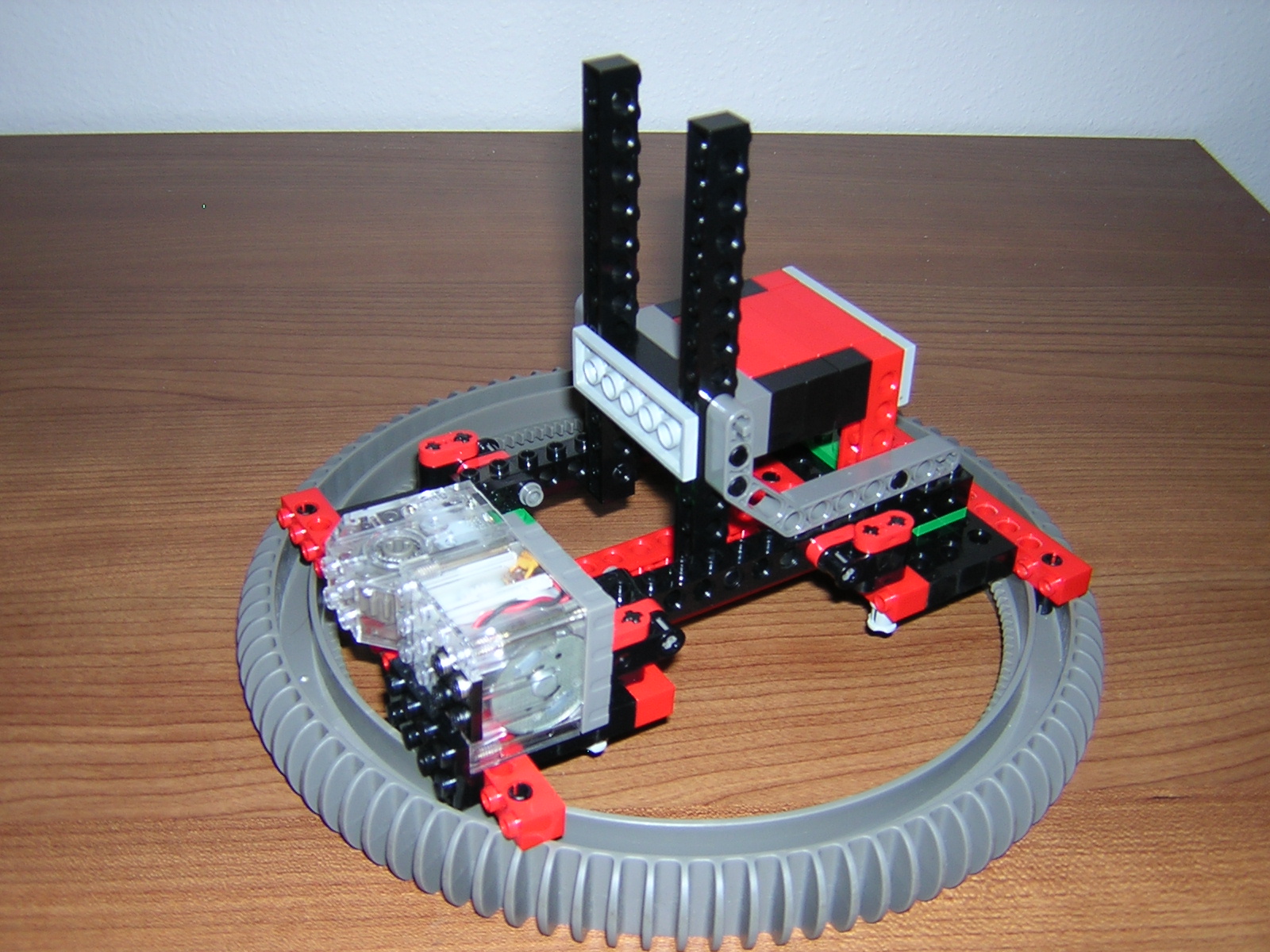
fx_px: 1468
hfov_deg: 46.8
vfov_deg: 36.0
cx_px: 635
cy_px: 476
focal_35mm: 40
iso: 100
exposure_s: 1/60.1
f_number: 2.7
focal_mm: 5.2
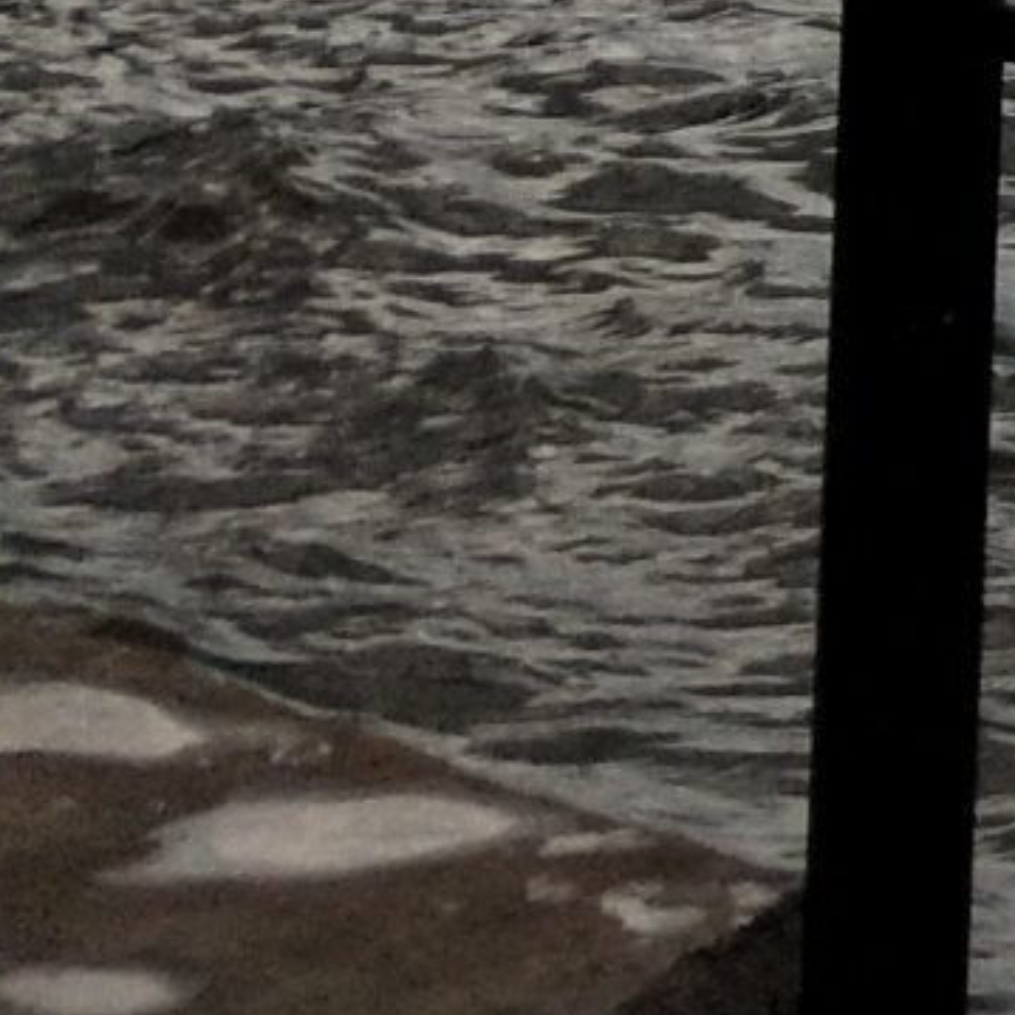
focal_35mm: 168
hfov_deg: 8.1
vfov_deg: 9.1
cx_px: 3510
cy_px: -1617
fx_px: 5573
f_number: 1.7
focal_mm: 4.27
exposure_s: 1/10000
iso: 34
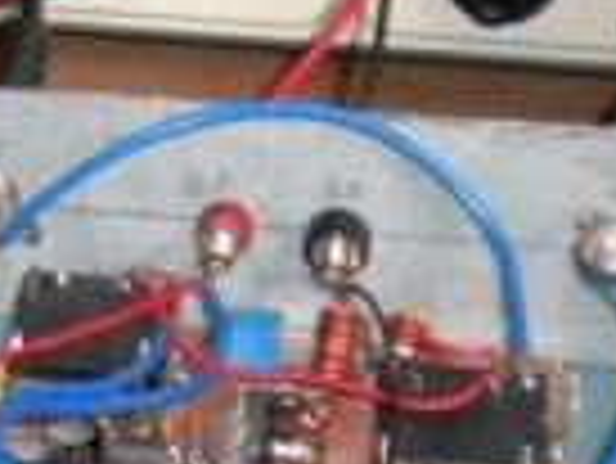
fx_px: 3188
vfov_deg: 8.3
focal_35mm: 179
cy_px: 18
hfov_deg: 10.6
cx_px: -355
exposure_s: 1/30
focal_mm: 7.4
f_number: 3.5
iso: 400
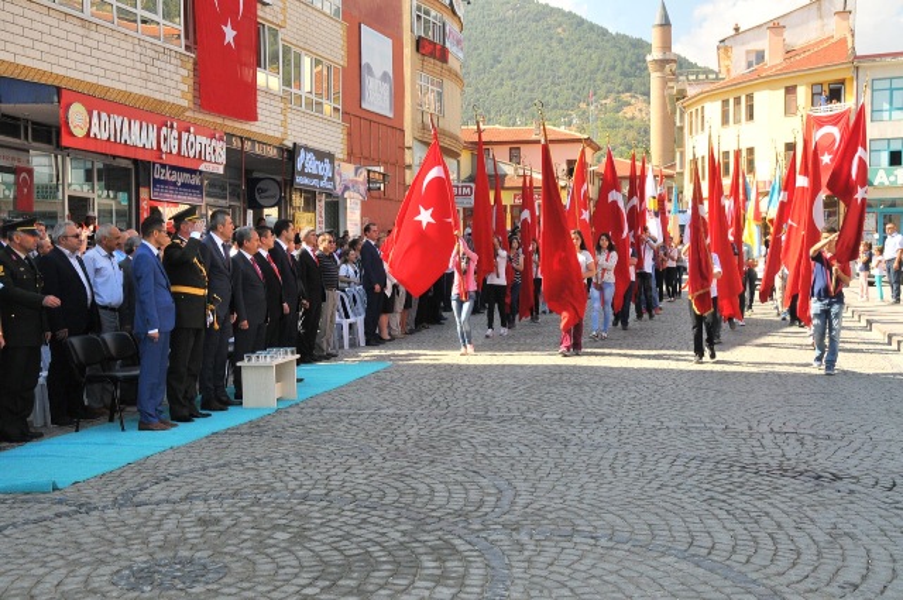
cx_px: 452
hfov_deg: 48.0
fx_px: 1015
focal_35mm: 40
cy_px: 300
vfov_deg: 32.9
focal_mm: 27
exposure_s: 1/320
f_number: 13
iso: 640
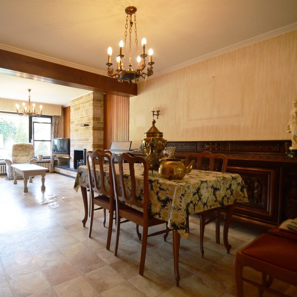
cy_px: 150
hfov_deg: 73.6
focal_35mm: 20
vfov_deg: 74.8
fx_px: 194
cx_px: 112
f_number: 3.5
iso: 450
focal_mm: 10
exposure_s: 1/60
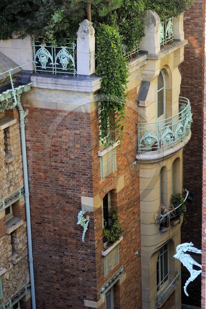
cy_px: 154
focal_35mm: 95
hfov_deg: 14.4
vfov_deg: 21.5
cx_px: 103
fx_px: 817
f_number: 5
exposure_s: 1/80
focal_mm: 95
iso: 200
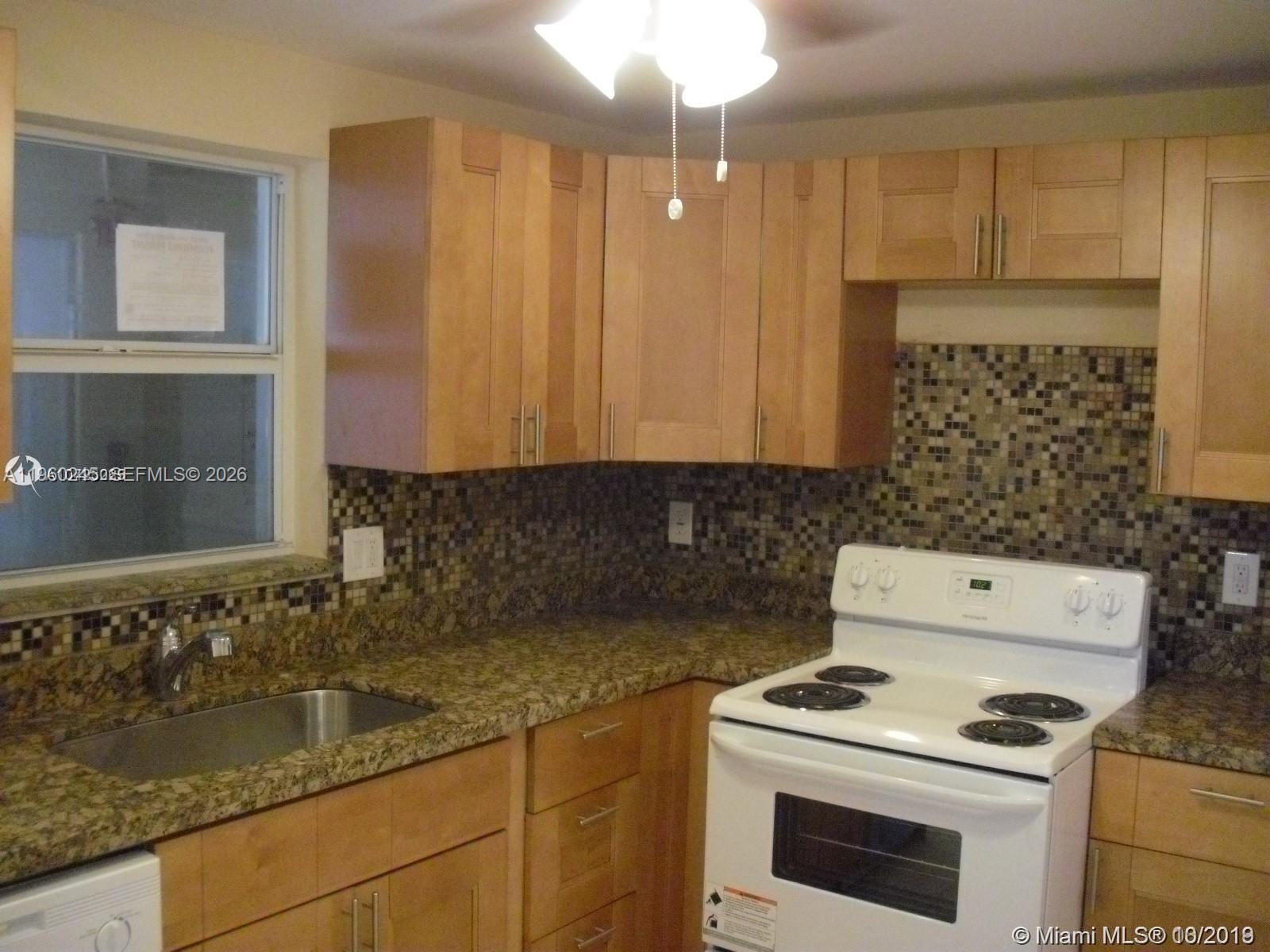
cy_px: 476
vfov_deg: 37.7
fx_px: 1394
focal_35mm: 38
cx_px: 635
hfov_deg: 49.0
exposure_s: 1/80
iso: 800
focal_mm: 6.2
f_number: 2.8
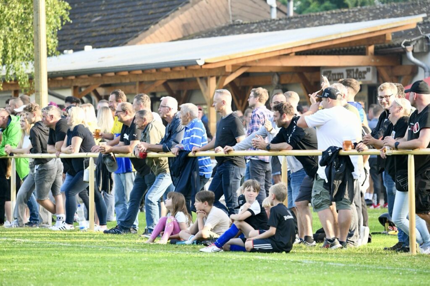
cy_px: 143
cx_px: 215
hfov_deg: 7.6
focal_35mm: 270
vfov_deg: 5.1
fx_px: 3224
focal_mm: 270
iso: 5000
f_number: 6.3
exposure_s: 1/1600
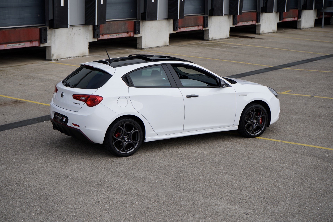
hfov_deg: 28.8
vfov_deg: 19.5
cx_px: 166
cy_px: 111
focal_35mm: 70
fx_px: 647
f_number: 8
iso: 100
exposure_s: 1/250
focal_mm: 70
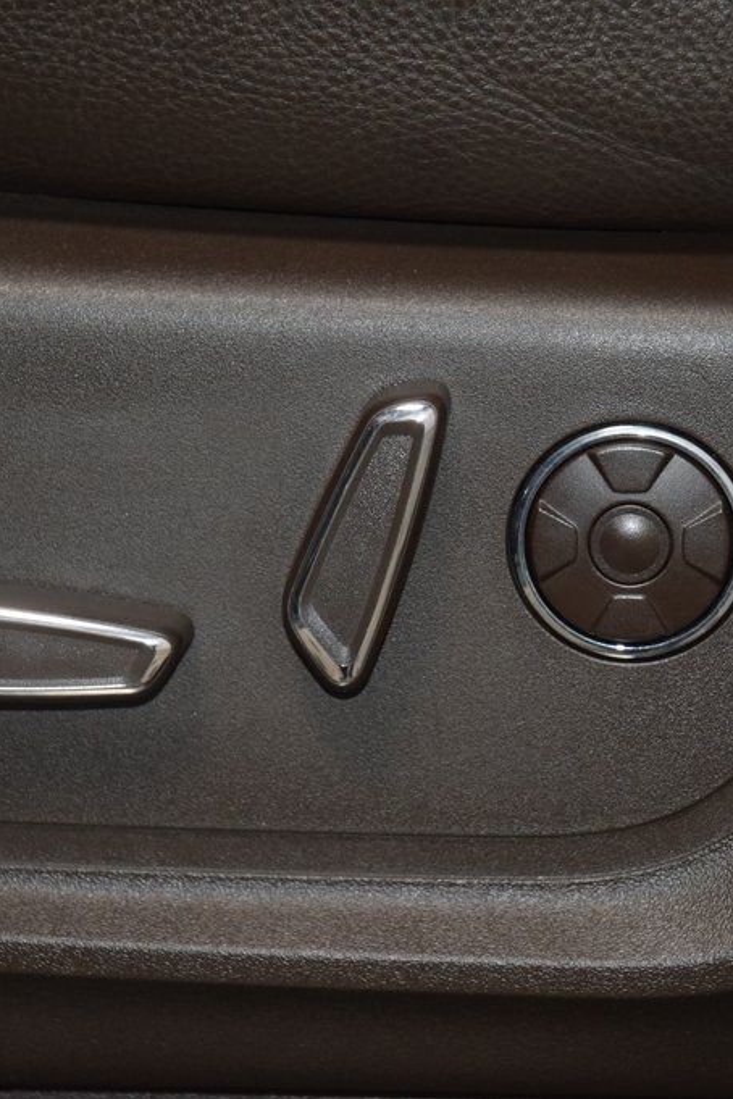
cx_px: 384
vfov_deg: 13.0
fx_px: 4825
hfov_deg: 8.7
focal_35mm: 158
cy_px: 550
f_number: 4.5
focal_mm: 70
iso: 2000
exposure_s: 1/100
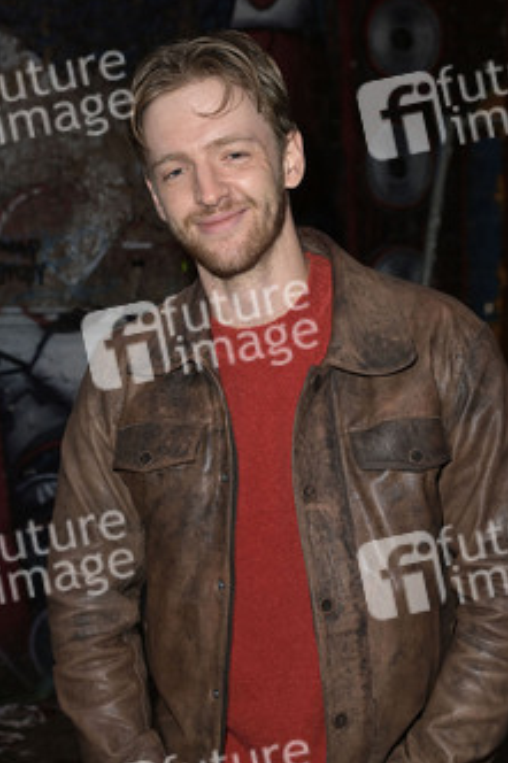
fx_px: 1123
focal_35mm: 53
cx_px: 267
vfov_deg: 37.4
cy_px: 450
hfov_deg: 25.5
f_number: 5
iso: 1600
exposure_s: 1/125
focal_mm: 44
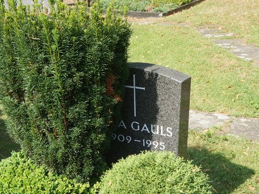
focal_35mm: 66
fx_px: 494
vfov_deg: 22.2
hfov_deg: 29.4
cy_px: 96
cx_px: 140
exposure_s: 1/200
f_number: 7.1
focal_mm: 40
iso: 200
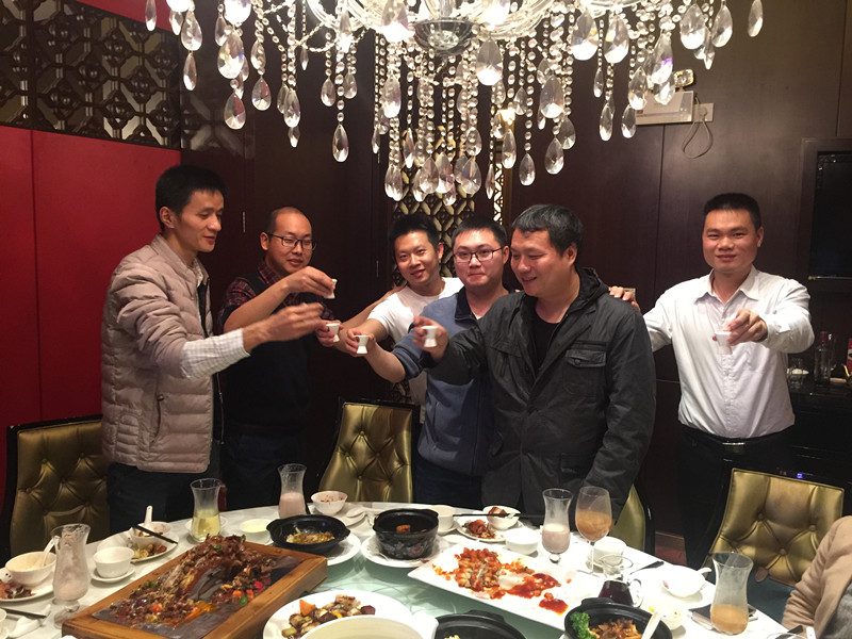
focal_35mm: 29
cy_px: 320
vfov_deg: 48.2
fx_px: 714
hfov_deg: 61.7
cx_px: 426
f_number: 2.2
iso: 125
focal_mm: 4.15
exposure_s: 1/8
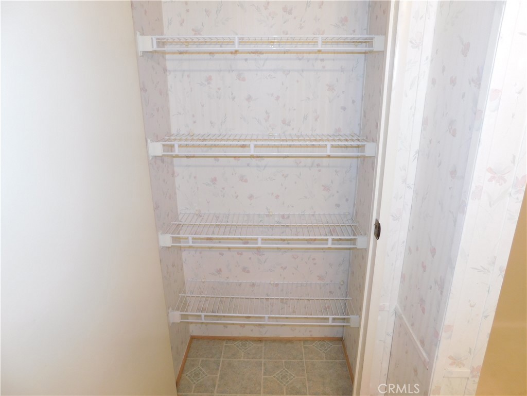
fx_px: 350
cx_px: 264
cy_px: 198
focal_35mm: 23
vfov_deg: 58.9
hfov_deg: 73.9
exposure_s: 1/30
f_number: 3
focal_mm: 4
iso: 160
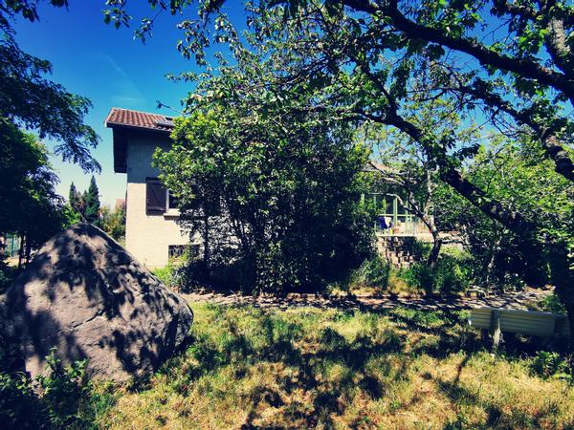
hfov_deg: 91.0
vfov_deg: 74.7
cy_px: 215
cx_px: 287
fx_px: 282
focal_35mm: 17
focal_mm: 2.26
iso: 50
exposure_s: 1/516
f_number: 2.2
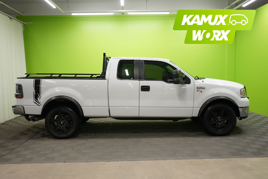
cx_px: 134
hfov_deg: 60.3
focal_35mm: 31
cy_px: 90
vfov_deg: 42.3
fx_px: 231
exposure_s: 1/60
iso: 800
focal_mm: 31
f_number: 5
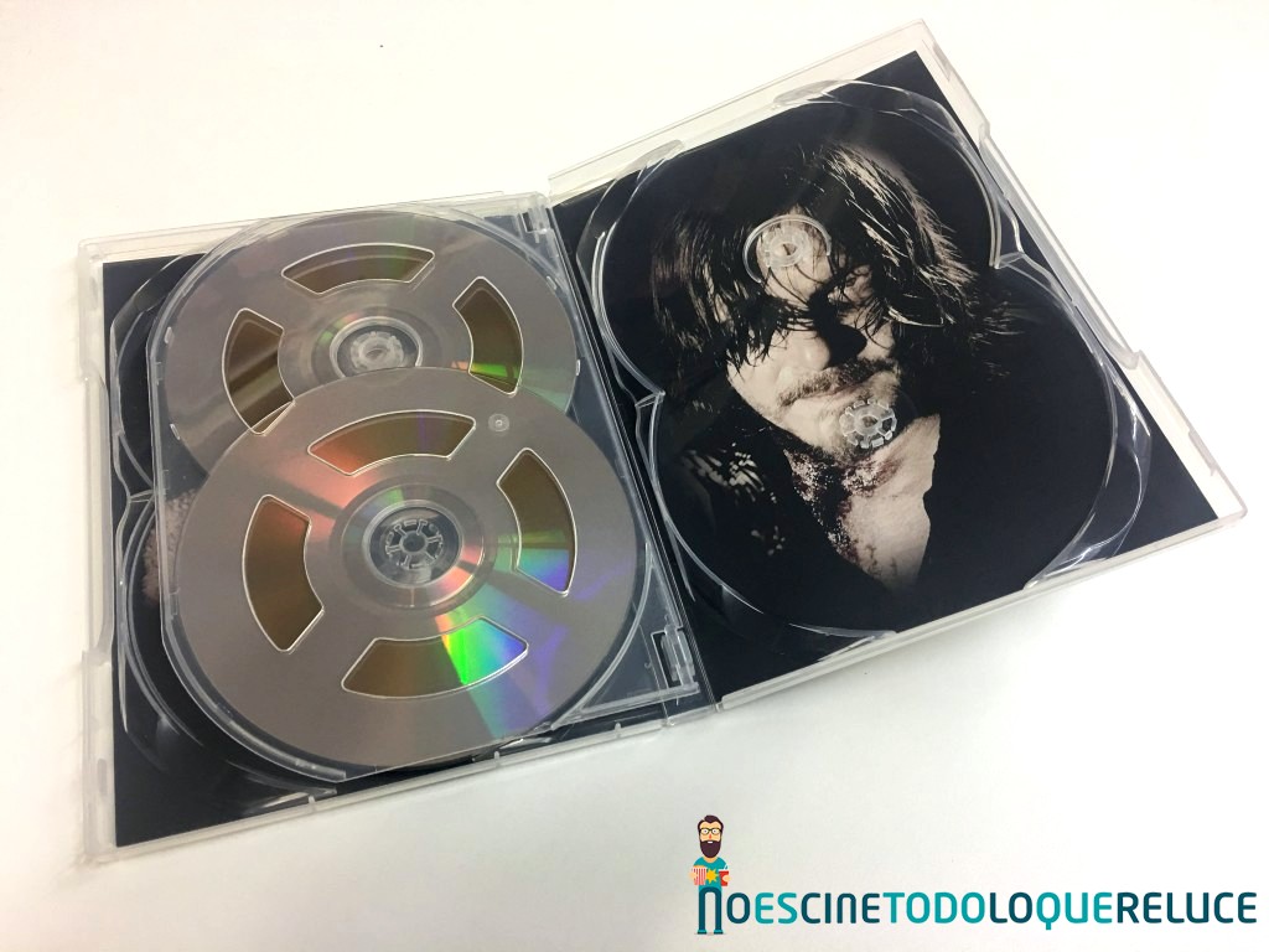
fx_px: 1063
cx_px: 634
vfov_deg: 48.2
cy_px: 476
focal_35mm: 29
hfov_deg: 61.7
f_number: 2.2
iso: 50
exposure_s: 1/17
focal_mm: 4.15
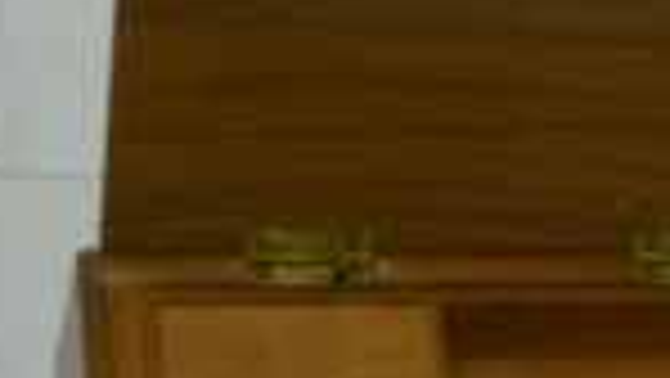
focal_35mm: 136
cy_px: -252
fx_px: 2417
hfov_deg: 15.4
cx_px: -31
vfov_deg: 8.6
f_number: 3.3
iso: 250
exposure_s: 1/30
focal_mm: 5.2
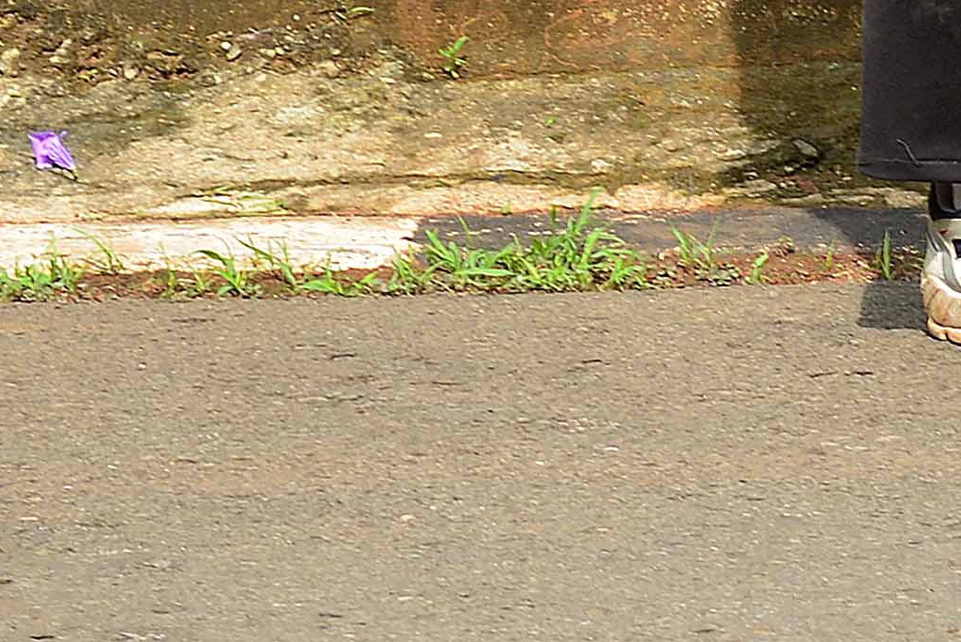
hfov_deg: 4.4
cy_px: -864
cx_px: 994
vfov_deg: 2.9
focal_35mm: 470
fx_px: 12553
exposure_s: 1/125
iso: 200
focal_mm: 80
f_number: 13
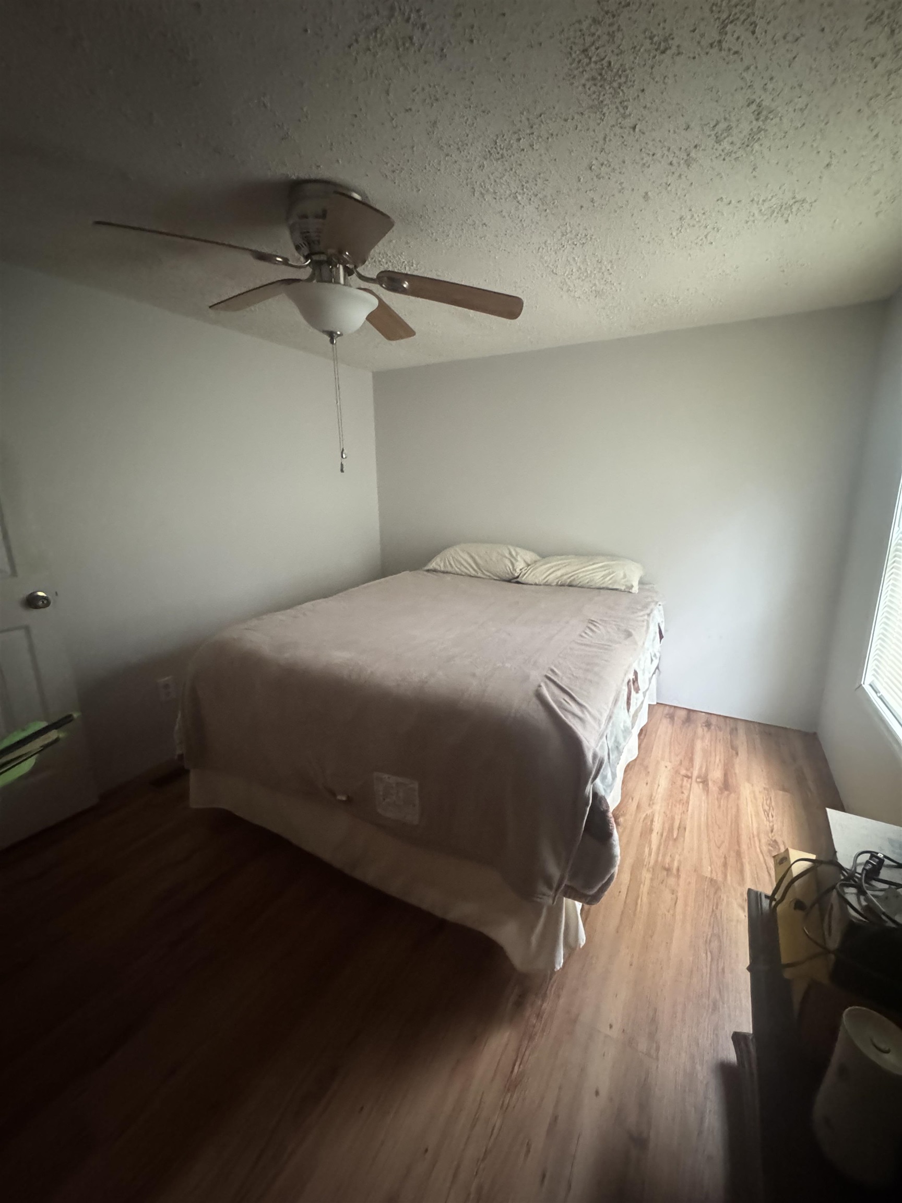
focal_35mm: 14
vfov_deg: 102.1
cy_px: 602
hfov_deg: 85.7
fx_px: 486
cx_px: 451
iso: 1250
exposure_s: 1/40
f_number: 2.2
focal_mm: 2.22
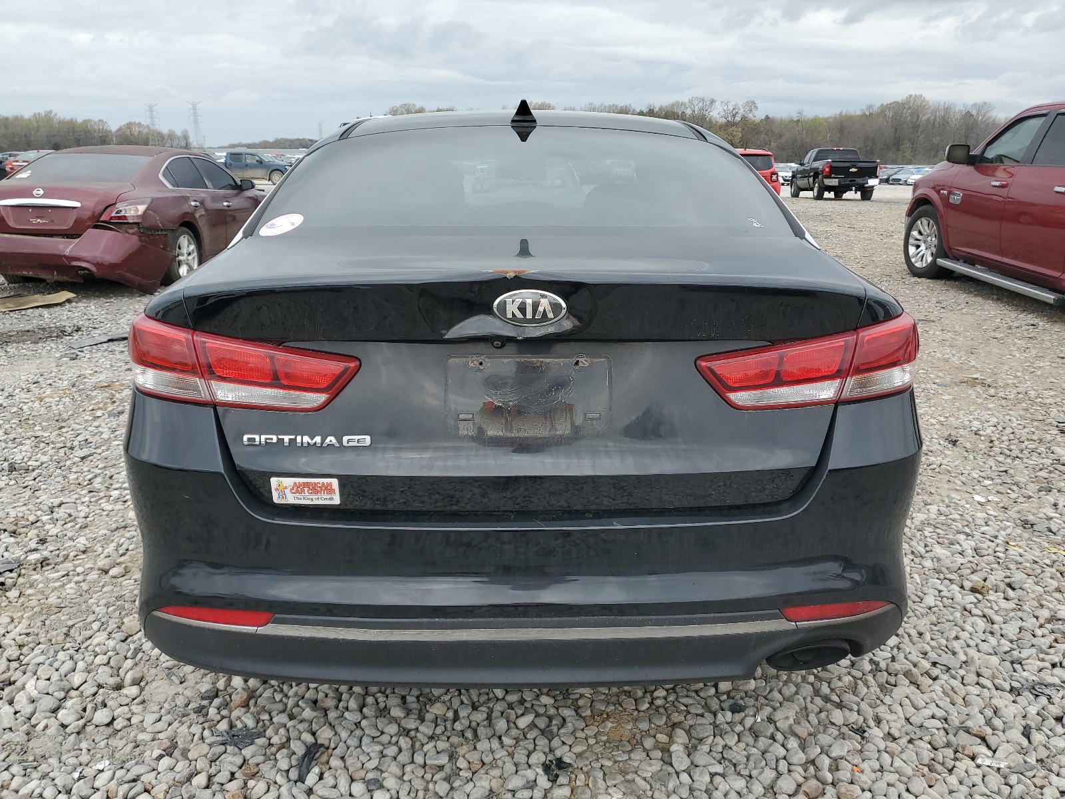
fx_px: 800
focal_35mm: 26
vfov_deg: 53.1
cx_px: 532
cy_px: 400
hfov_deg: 67.3
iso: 50
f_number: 1.5
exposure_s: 1/833
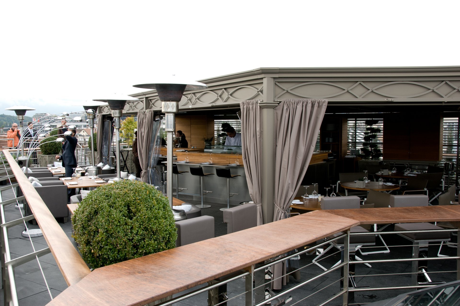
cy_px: 153
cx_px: 230
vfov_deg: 39.9
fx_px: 422
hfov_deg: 57.2
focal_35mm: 33
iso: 200
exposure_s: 1/50
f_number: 9
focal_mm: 22
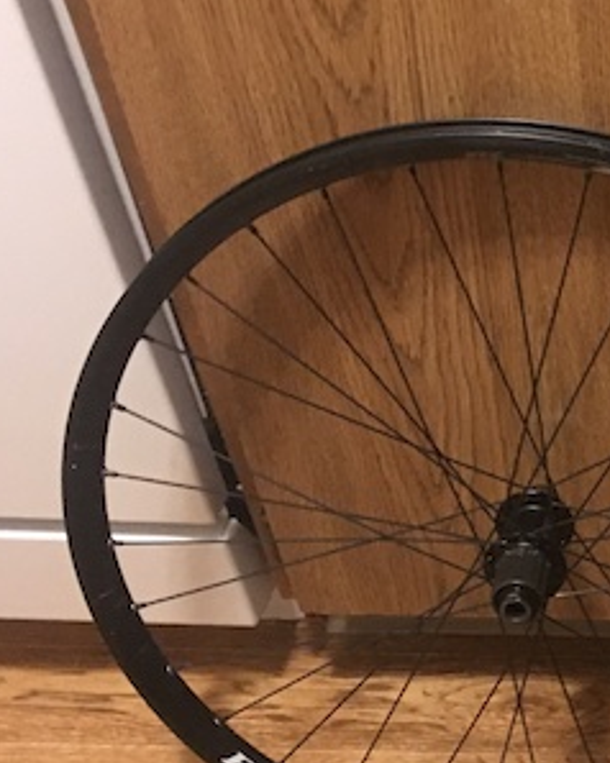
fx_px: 1717
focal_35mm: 76
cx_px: 869
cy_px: 553
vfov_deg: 24.9
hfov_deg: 18.3
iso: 400
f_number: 2.2
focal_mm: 4.15
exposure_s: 1/15
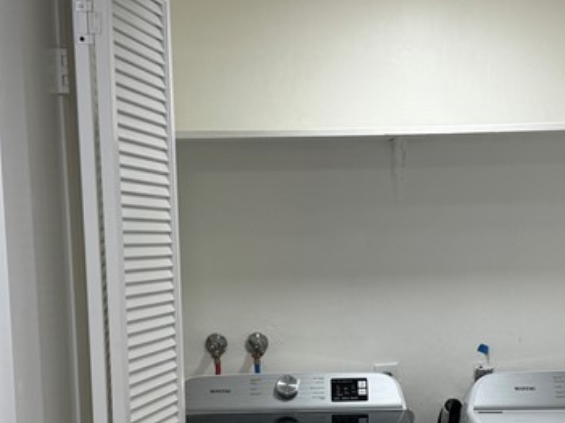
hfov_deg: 27.7
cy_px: 388
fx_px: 1142
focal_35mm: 70
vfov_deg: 20.5
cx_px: 344
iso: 64
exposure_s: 1/120
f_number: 1.78
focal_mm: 6.76
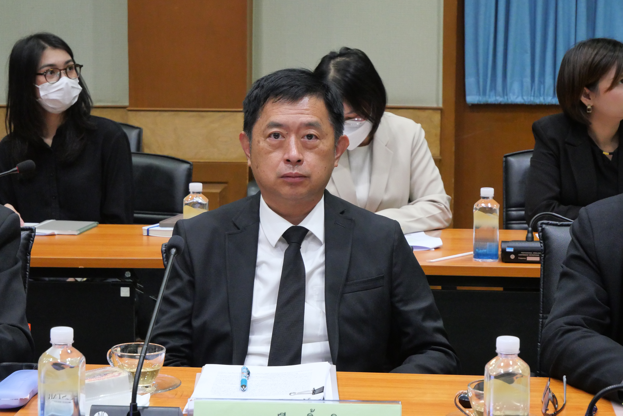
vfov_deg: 14.4
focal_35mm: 95
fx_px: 1645
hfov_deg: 21.4
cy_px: 208
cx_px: 312
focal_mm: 46
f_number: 5.6
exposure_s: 1/80
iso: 3200
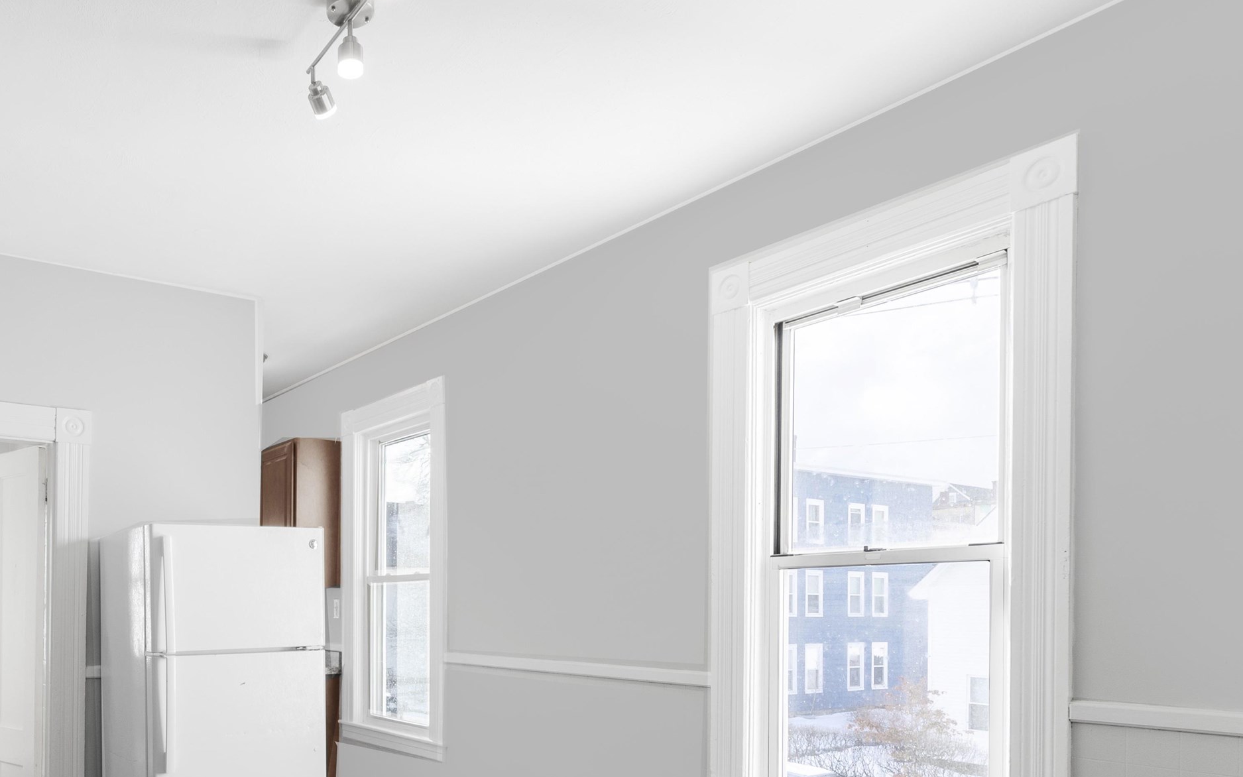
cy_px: 617
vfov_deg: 46.8
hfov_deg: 69.1
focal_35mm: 25
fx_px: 847
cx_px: 355
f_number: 10
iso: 100
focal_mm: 10
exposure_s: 1/80
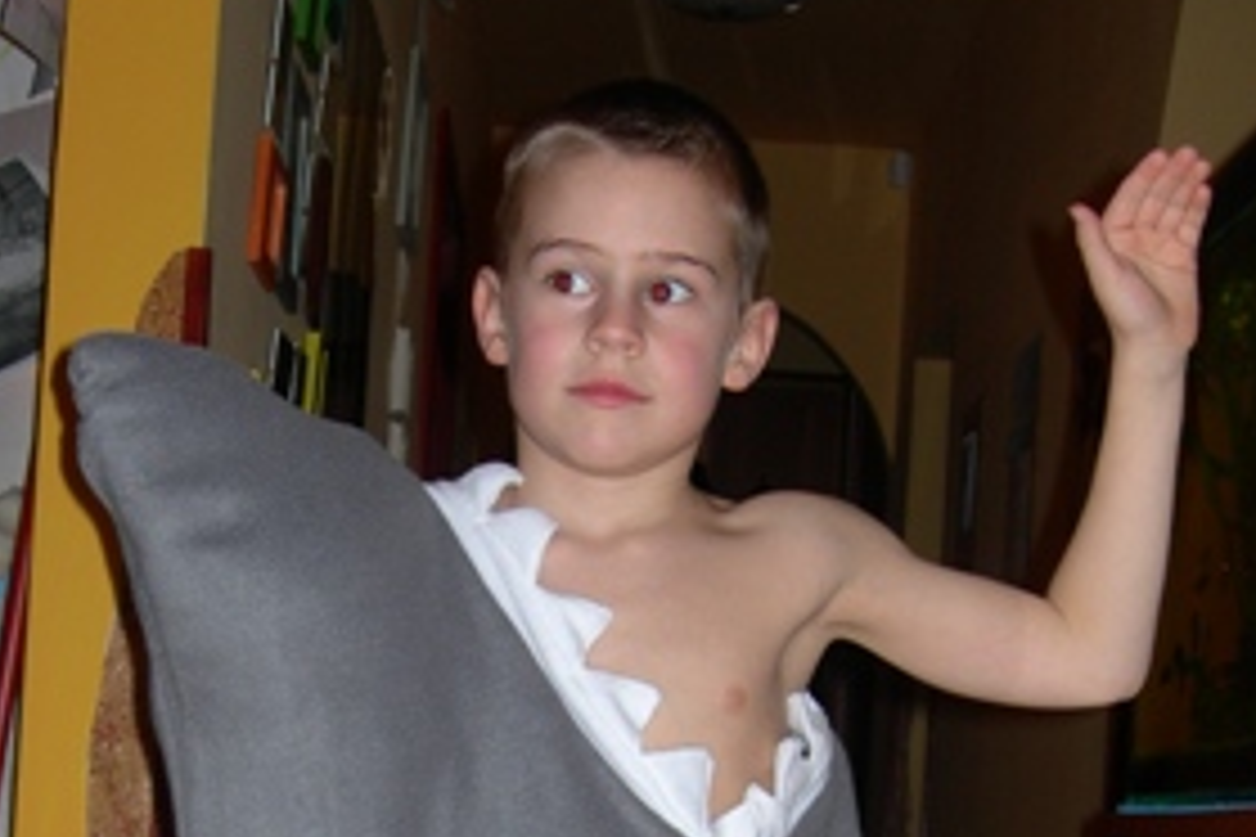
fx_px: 2965
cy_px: 994
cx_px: 459
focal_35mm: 85
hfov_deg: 23.8
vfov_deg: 15.5
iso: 50
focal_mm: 7.8
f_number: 2.8
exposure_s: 1/60.1
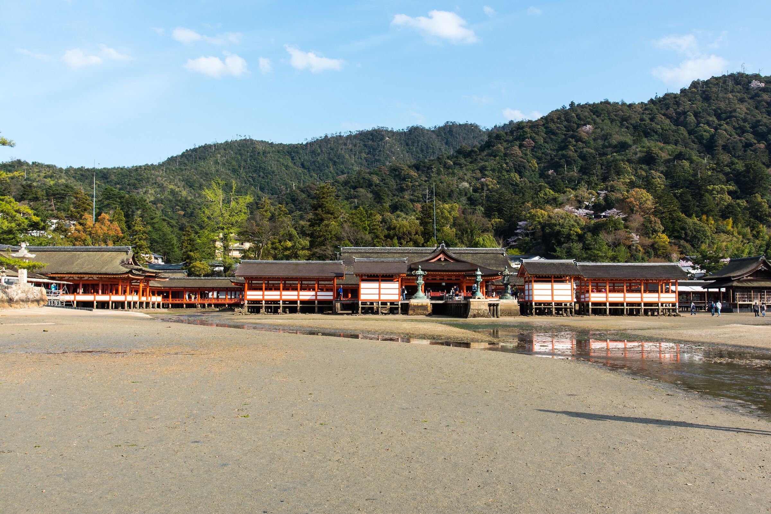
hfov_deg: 54.4
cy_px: 257
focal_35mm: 35
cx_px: 386
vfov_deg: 37.9
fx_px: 750
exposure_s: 1/80
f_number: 14
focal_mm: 35
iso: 80
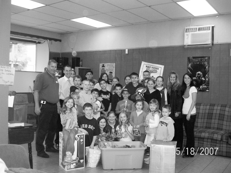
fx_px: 247
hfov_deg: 50.1
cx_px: 116
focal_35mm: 37
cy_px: 86
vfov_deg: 38.7
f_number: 2.8
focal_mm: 5.6
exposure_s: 1/60
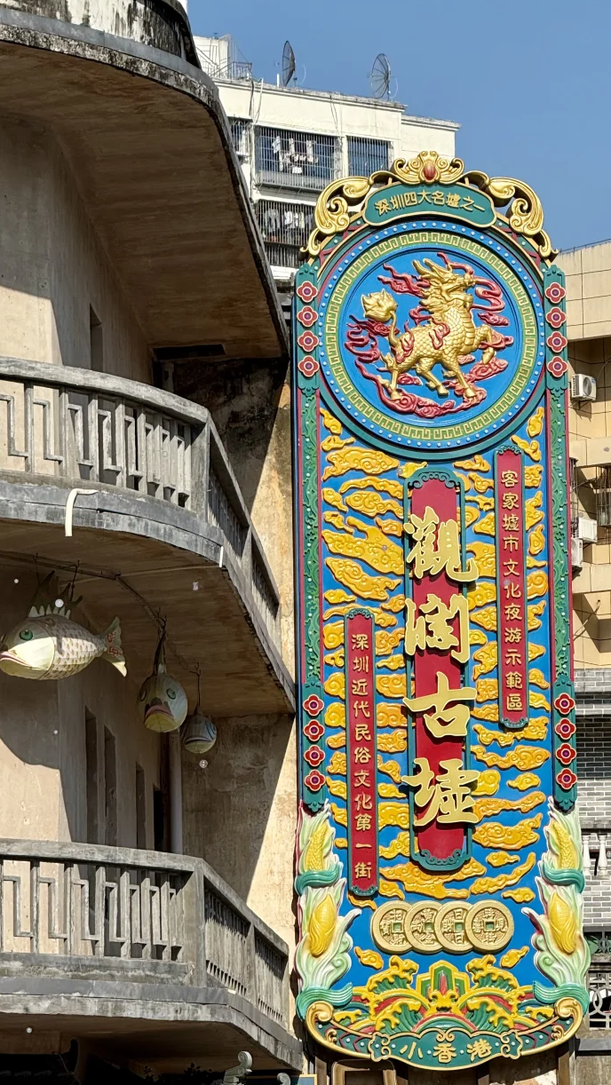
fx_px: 4432
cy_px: 573
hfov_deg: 7.9
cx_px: 419
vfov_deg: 14.0
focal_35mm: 154
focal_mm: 15.66
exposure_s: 1/2083
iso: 50
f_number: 2.8
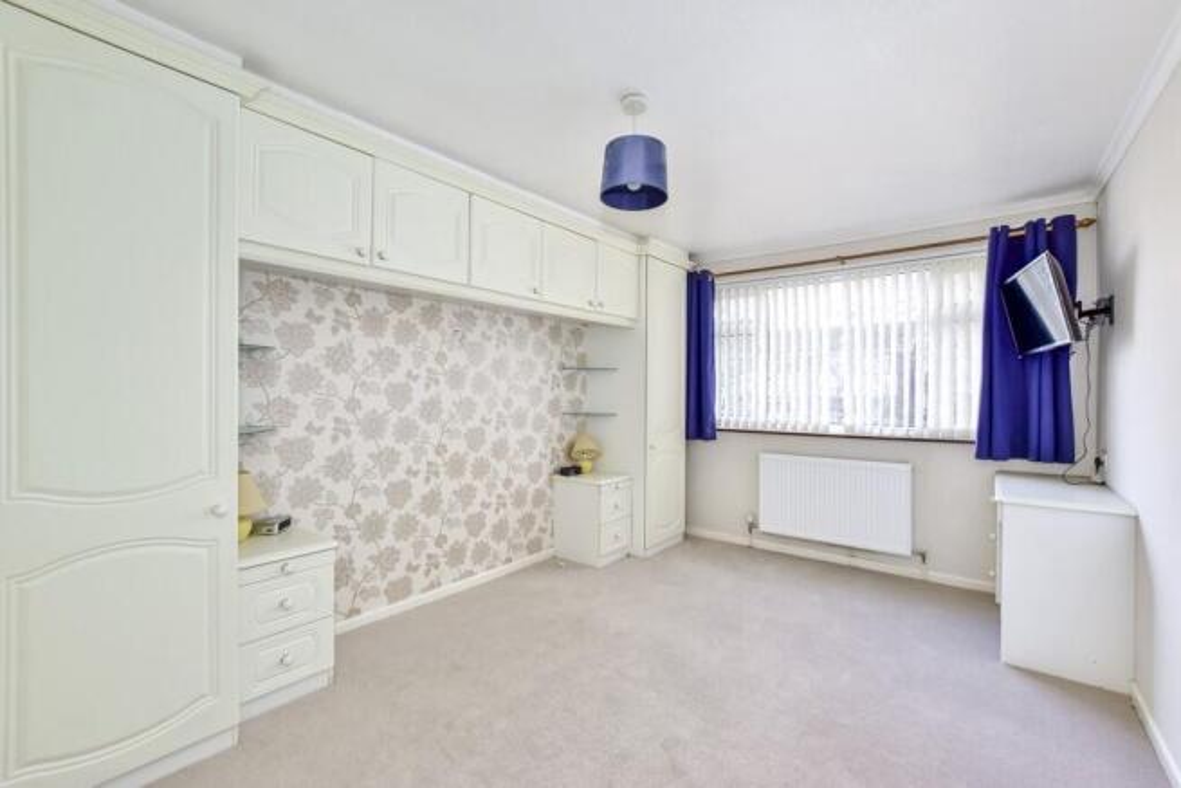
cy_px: 394
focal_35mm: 15
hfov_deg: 100.4
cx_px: 590
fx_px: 492
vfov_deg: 77.4
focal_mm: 10
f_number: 8
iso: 640
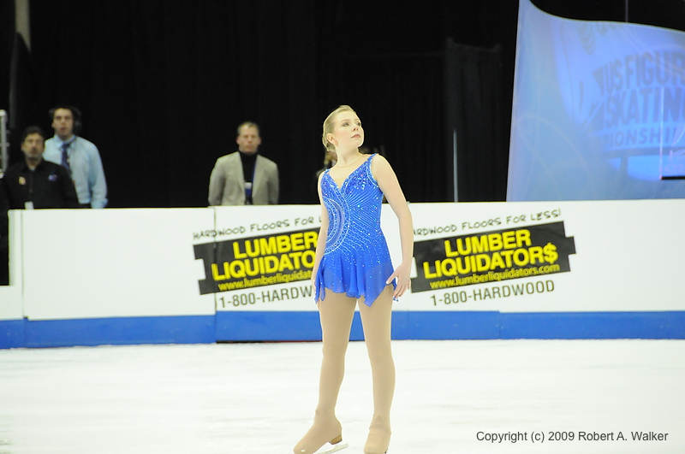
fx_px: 5700
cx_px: 342
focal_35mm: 300
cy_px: 227
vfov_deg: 4.6
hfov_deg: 6.9
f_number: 5.6
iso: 3200
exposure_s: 1/400
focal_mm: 200
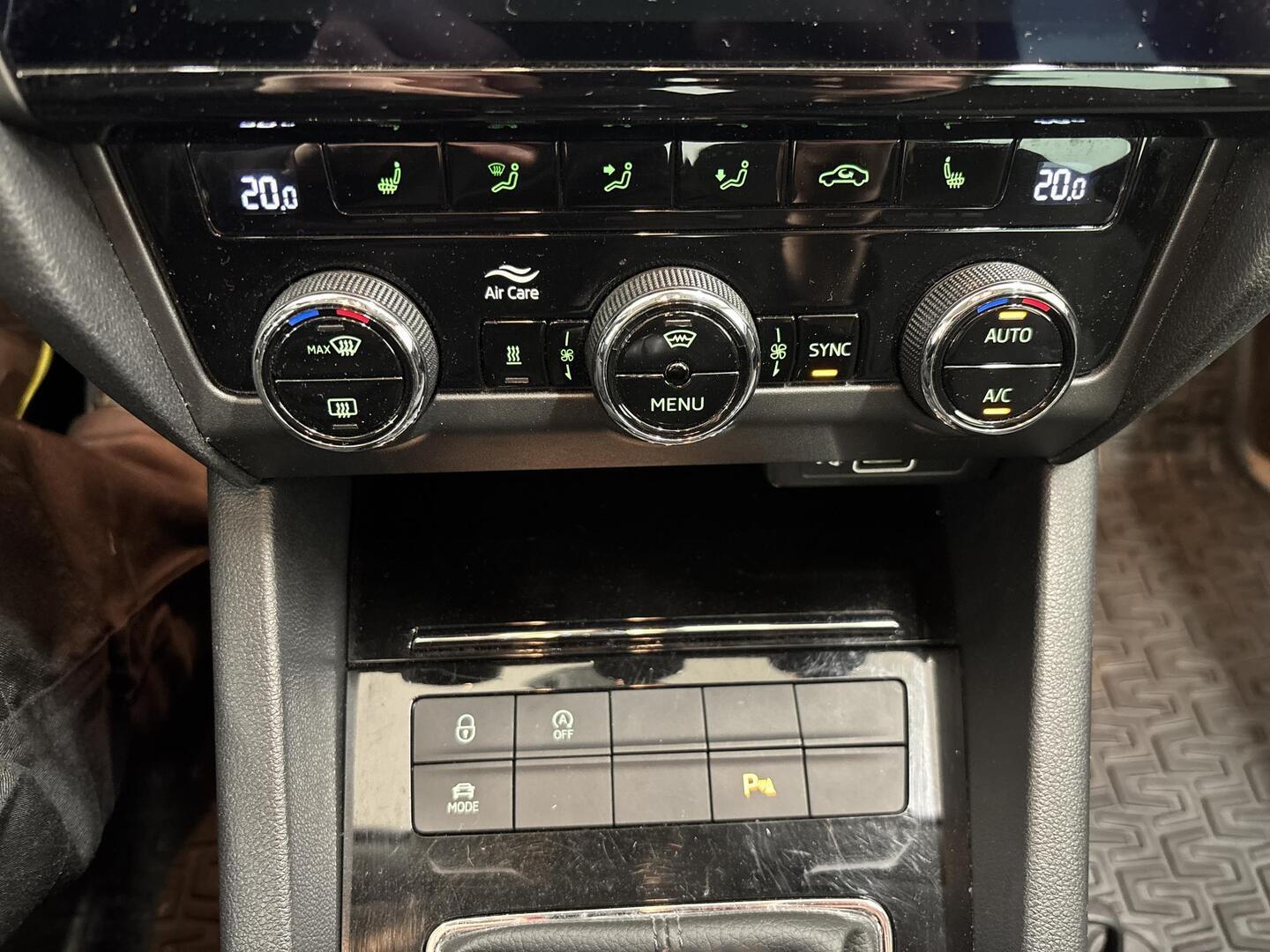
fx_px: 954
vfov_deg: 53.1
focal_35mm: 26
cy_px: 476
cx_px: 635
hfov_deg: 67.3
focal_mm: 5.96
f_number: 1.6
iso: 640
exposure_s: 1/26
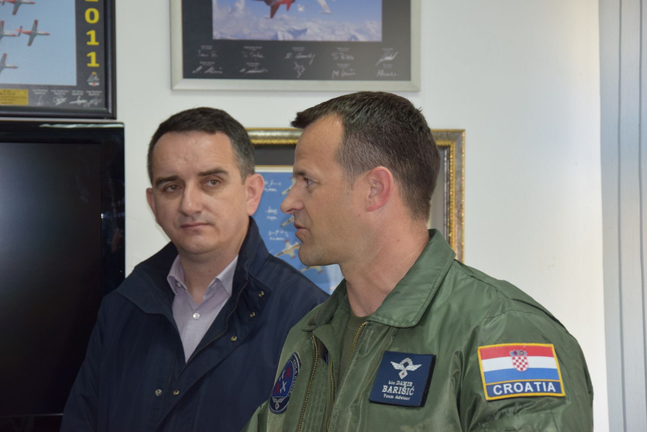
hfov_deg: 18.2
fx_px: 2022
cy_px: 216
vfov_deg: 12.2
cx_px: 324
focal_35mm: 112
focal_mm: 75
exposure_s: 1/80
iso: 800
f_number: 5.3
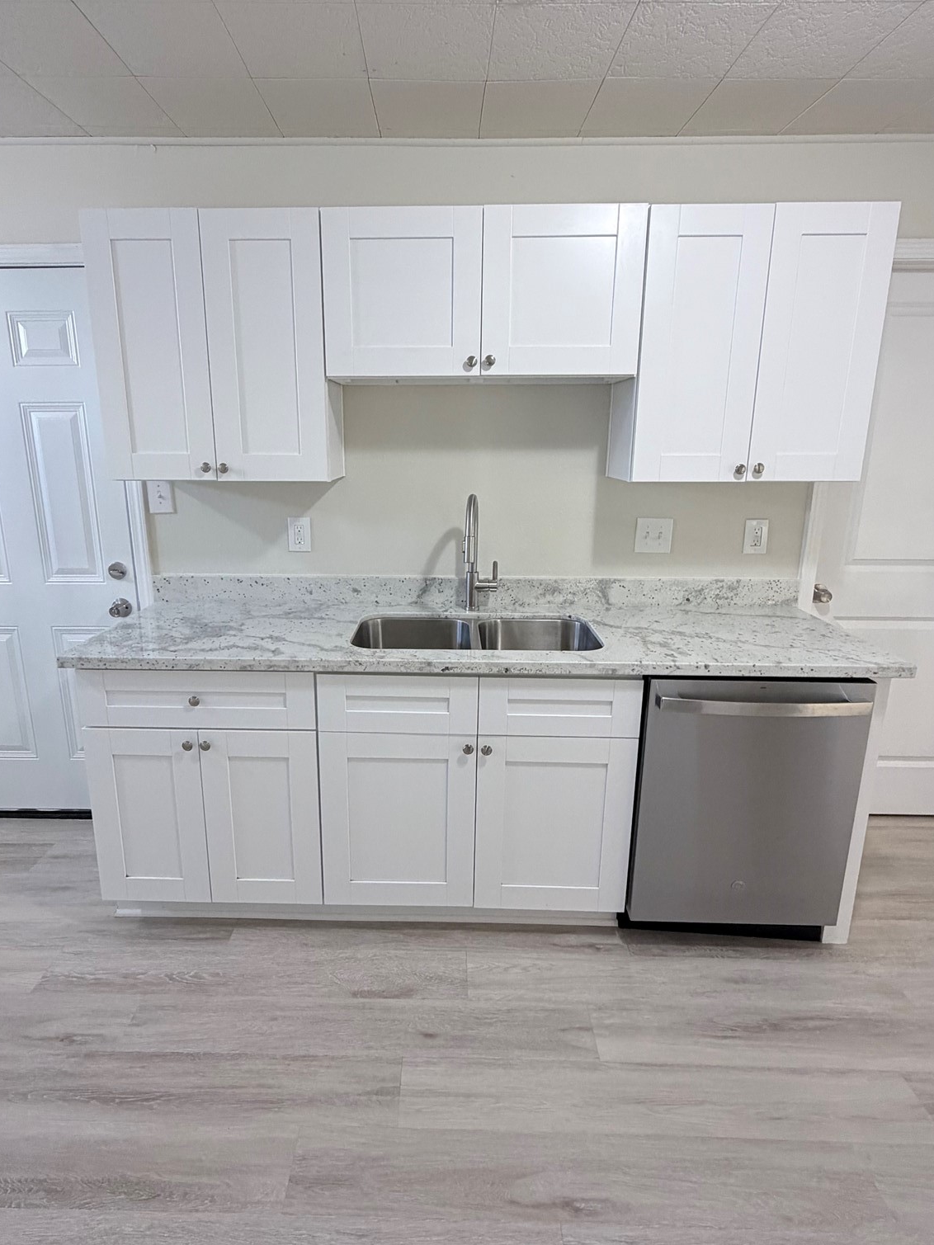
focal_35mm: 19
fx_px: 683
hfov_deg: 68.6
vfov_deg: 84.6
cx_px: 430
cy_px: 606
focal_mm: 2.22
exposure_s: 1/114
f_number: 2.2
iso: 320
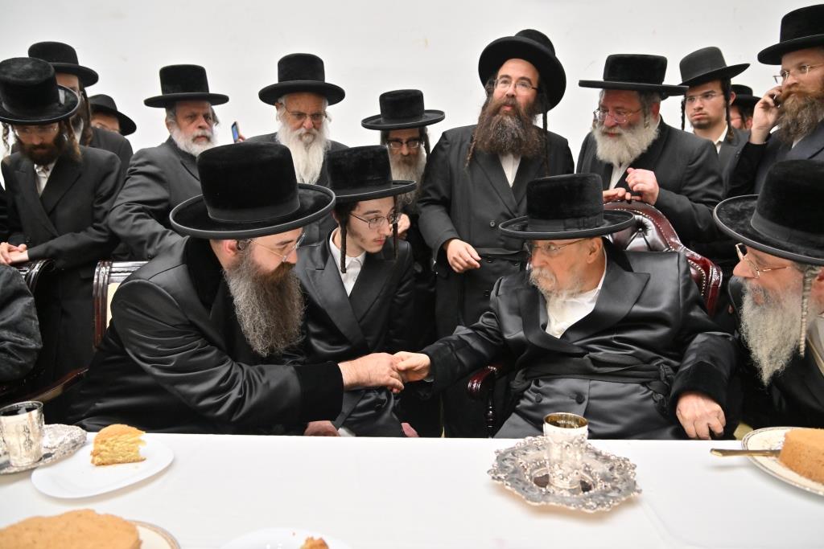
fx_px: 549
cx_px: 412
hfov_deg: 73.7
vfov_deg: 53.1
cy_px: 274
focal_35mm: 24
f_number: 4
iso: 1250
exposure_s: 1/200
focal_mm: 24
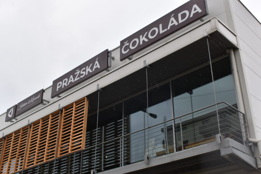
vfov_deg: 28.9
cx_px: 130
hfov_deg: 42.3
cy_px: 87
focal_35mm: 46
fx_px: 337
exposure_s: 1/250
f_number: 8
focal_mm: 31
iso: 320
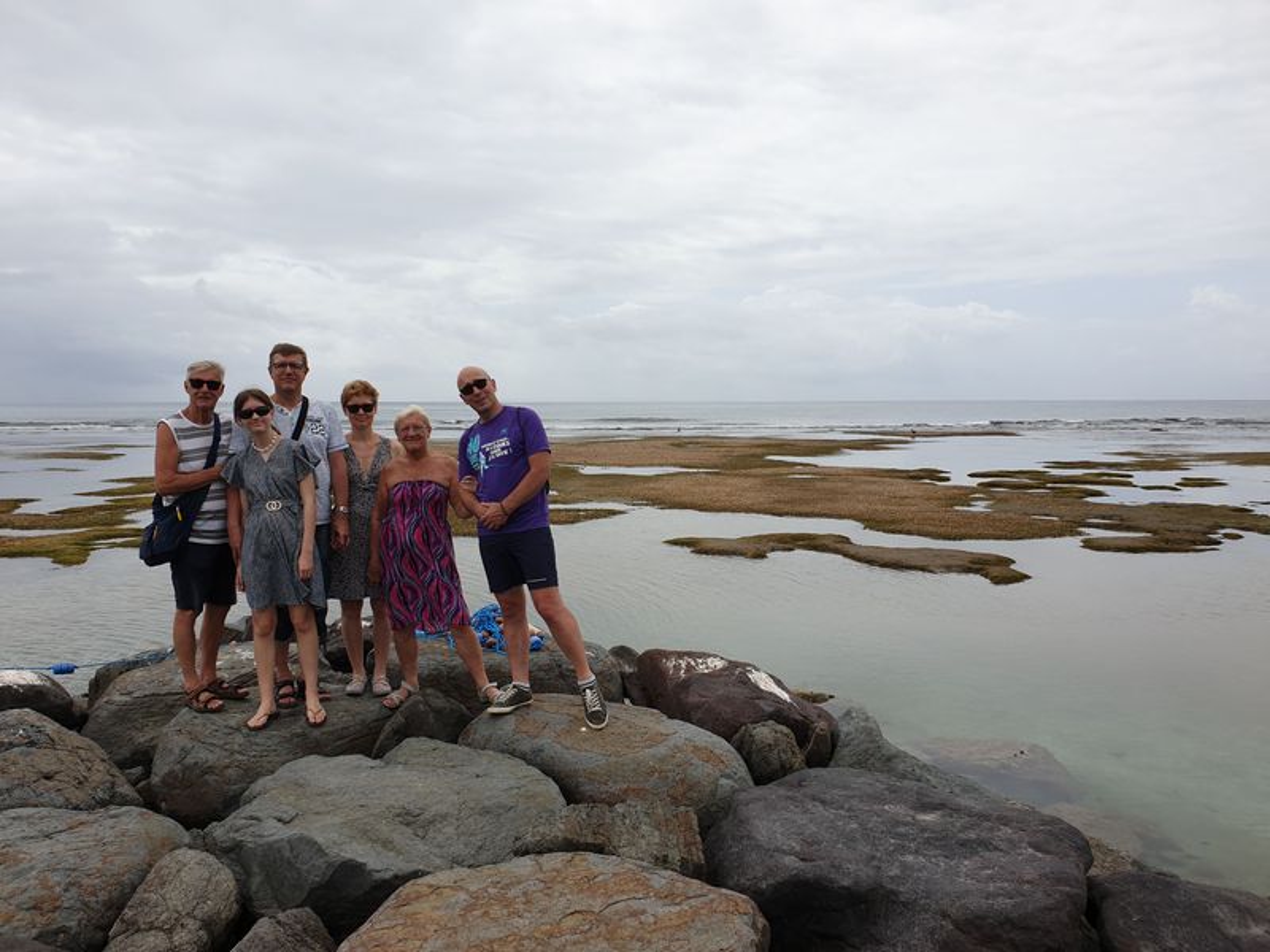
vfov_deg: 53.1
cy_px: 476
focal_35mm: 26
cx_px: 635
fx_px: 954
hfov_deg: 67.3
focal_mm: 4.3
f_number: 2.4
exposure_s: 1/1969
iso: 50
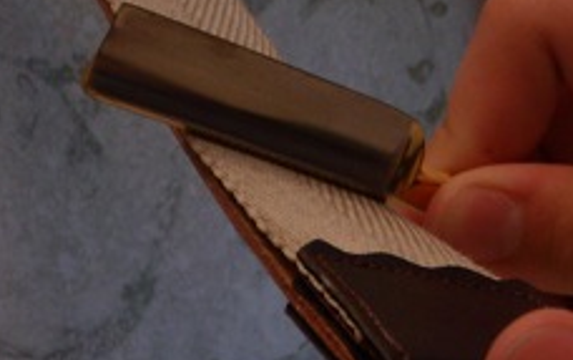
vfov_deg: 11.5
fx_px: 1766
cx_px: 254
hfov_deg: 18.4
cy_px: 390
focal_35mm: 113
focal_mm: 6.4
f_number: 3.5
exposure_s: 1/45.2
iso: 64
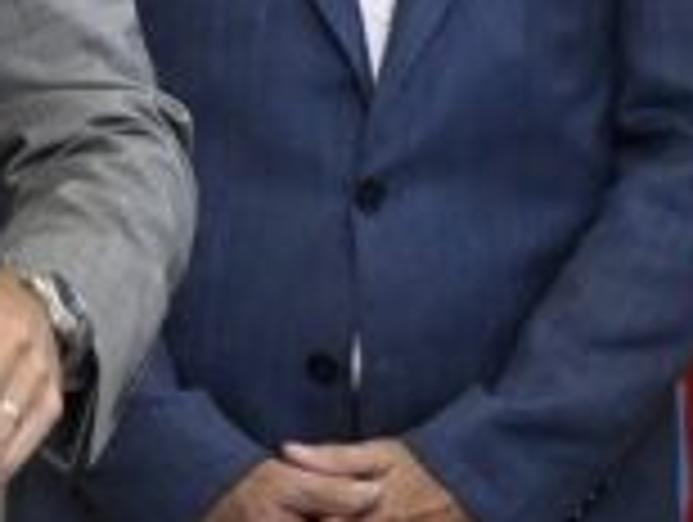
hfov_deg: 3.9
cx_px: -158
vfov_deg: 2.9
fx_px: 10266
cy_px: 14
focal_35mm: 512
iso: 1800
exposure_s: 1/125
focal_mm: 72
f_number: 4
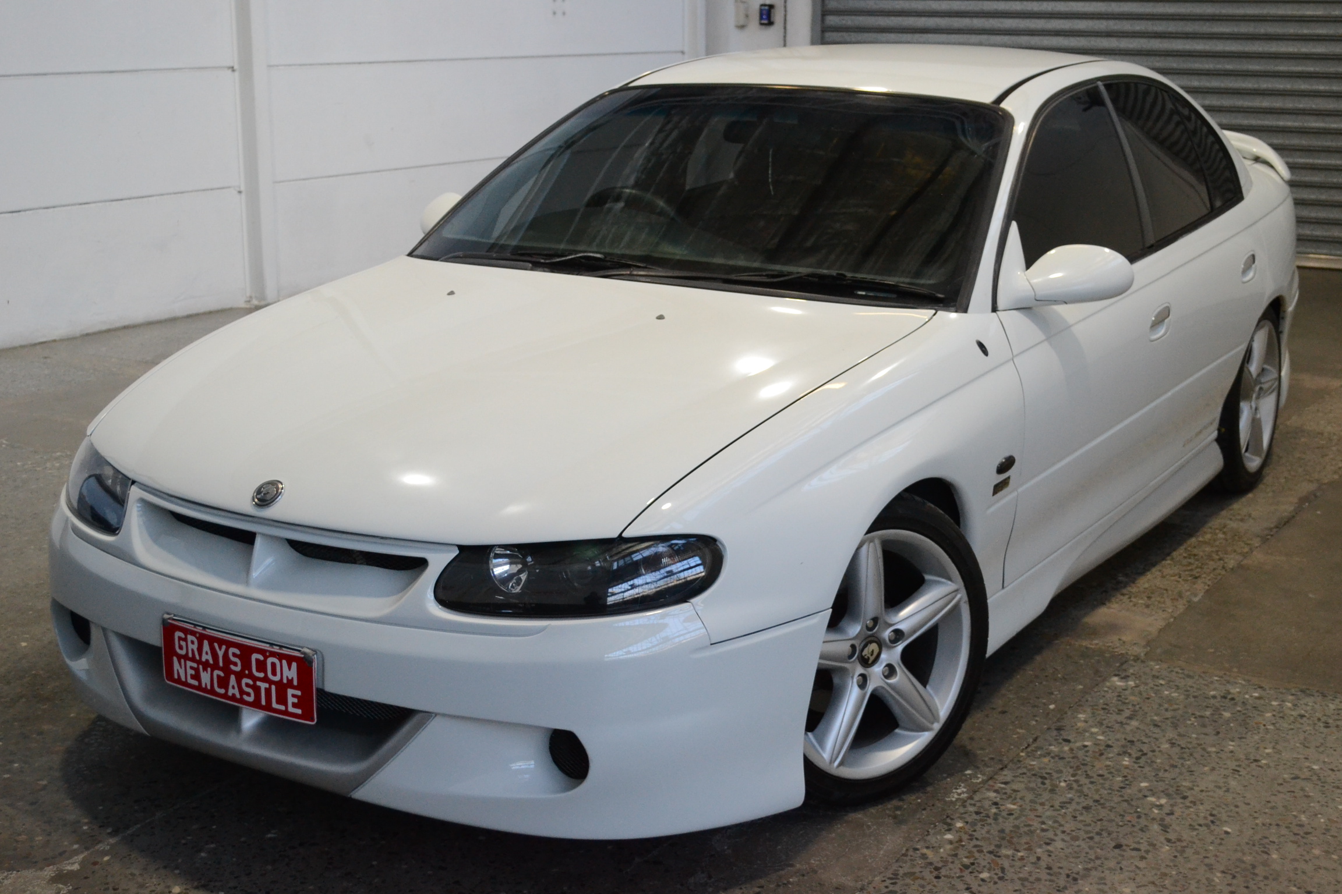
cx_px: 671
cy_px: 447
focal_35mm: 48
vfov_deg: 28.1
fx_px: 1789
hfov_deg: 41.1
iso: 1600
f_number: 4.8
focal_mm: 32
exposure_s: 1/320
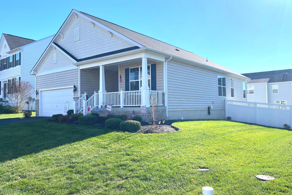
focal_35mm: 28
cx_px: 145
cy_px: 97
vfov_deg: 46.4
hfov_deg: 65.5
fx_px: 227
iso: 32
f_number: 1.8
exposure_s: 1/2268
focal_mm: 4.25
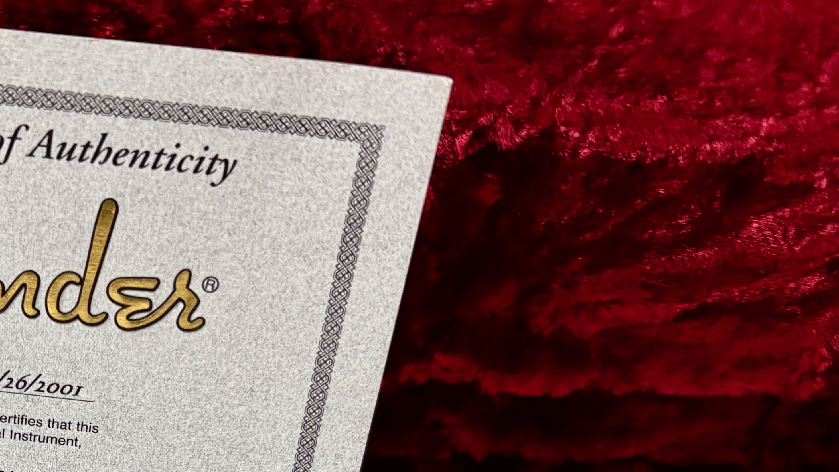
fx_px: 1224
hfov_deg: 34.9
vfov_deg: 21.1
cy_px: 468
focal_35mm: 55
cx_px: 34
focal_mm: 5.96
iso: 250
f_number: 1.6
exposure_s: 1/50
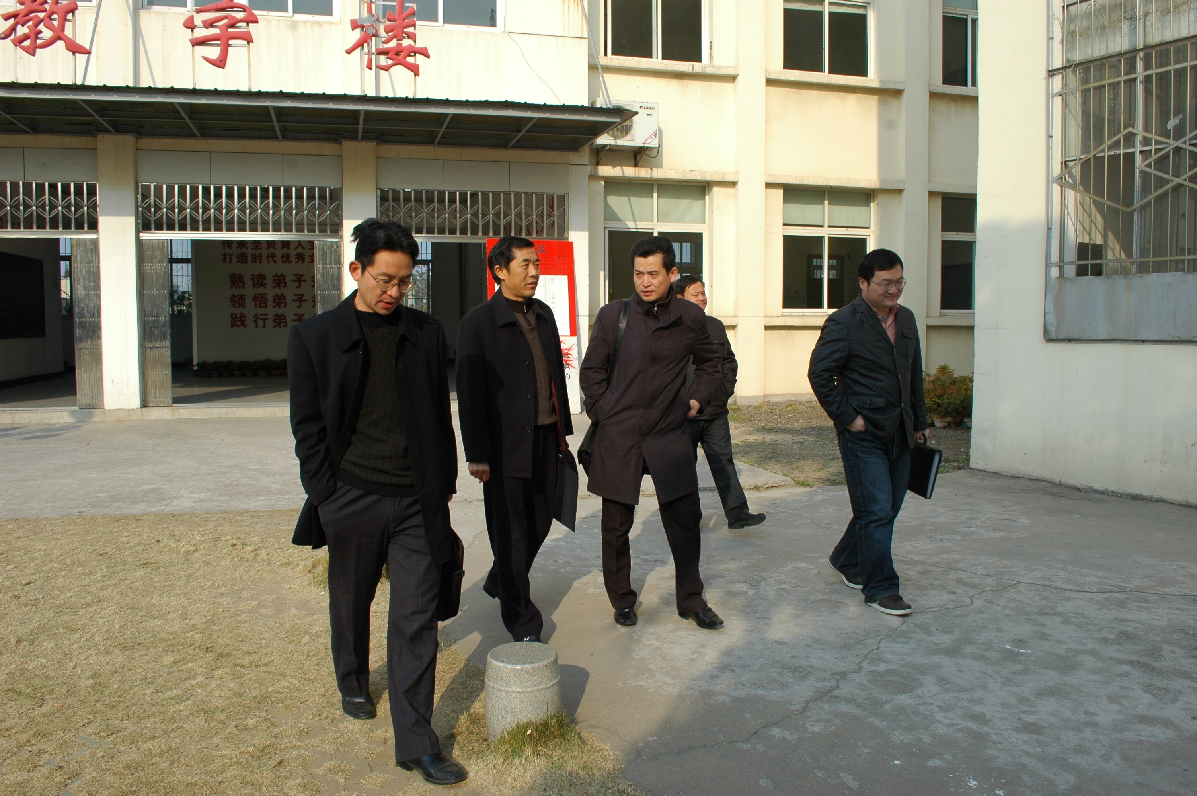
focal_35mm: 27
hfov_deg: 67.4
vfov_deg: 47.8
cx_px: 598
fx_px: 897
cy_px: 398
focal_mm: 18
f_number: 8
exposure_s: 1/250
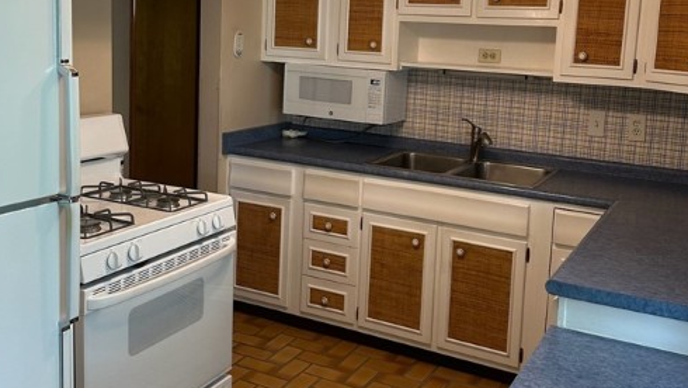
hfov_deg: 49.4
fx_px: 748
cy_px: 125
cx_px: 344
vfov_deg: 28.8
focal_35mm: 41
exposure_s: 1/60
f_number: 1.78
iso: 125
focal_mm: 6.86
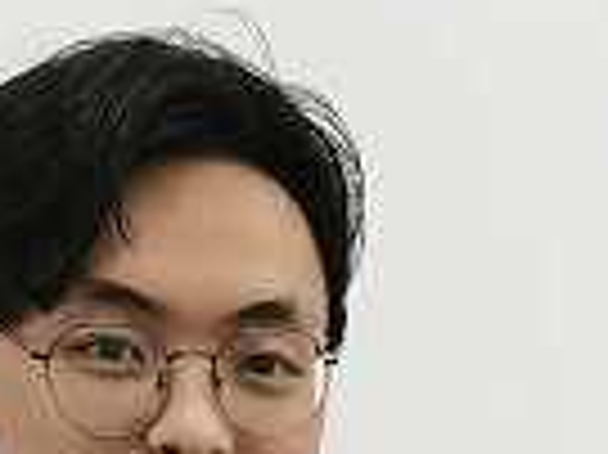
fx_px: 3510
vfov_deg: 6.7
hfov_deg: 9.7
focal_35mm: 200
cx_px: 833
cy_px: 1349
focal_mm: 5.58
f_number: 1.8
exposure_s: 1/50
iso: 400
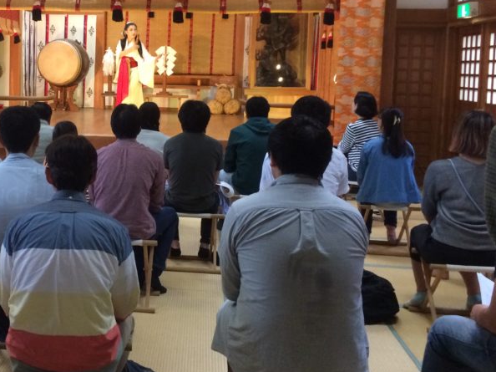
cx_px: 97
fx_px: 716
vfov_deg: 28.9
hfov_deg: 36.8
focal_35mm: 50
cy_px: 126
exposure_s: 1/30
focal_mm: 4.15
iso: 250
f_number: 2.2
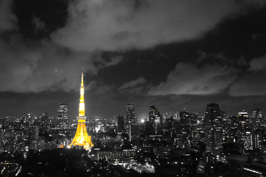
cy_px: 88
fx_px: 233
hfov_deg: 59.5
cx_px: 133
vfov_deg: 41.6
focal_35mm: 32
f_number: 4
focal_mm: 21
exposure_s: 1/4
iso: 1600
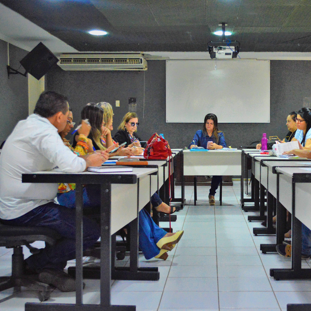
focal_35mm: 54
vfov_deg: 31.6
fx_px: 549
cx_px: 216
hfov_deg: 31.3
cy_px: 156
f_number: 4.5
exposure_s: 1/60
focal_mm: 28
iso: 3200
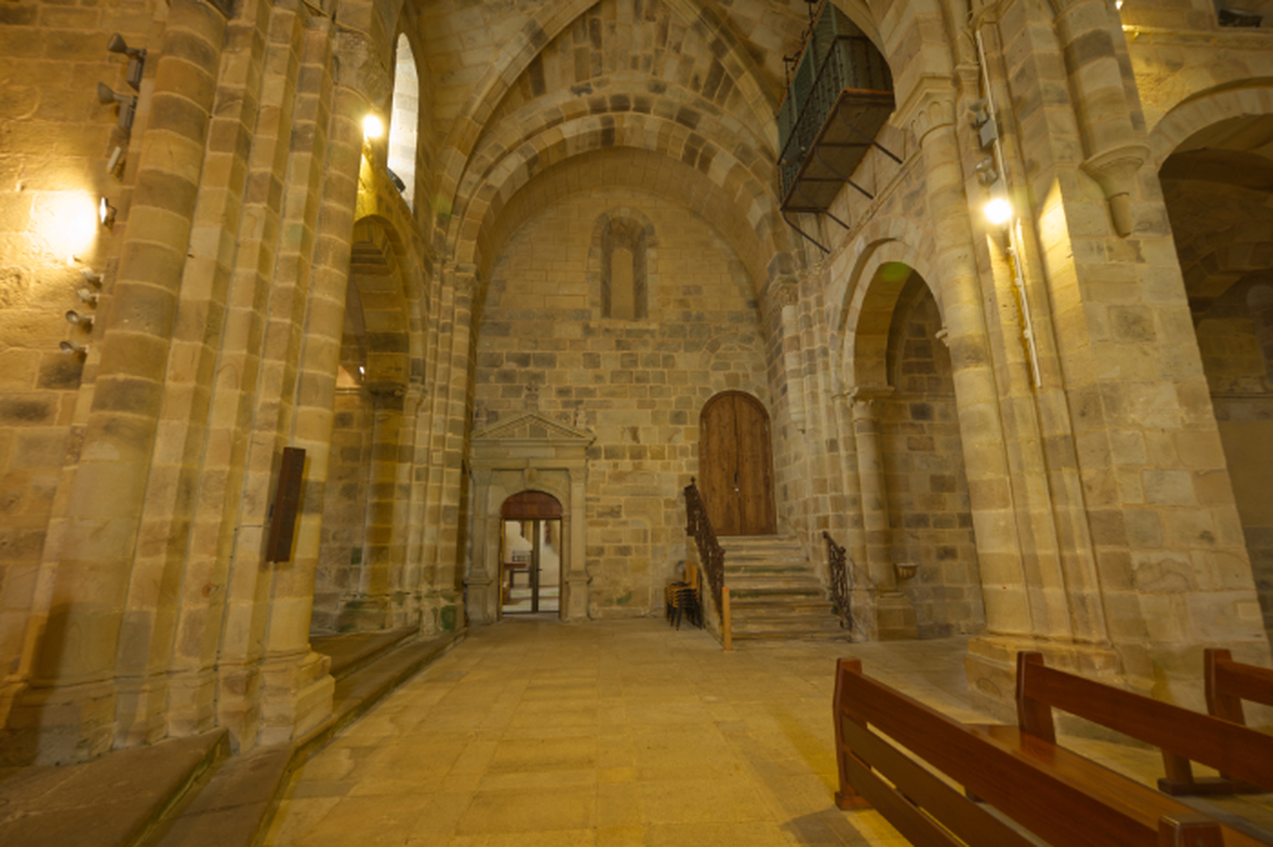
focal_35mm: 16
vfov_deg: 75.4
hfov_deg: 98.6
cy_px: 424
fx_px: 548
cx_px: 636
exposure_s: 1/6
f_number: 4
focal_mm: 15.5
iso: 400
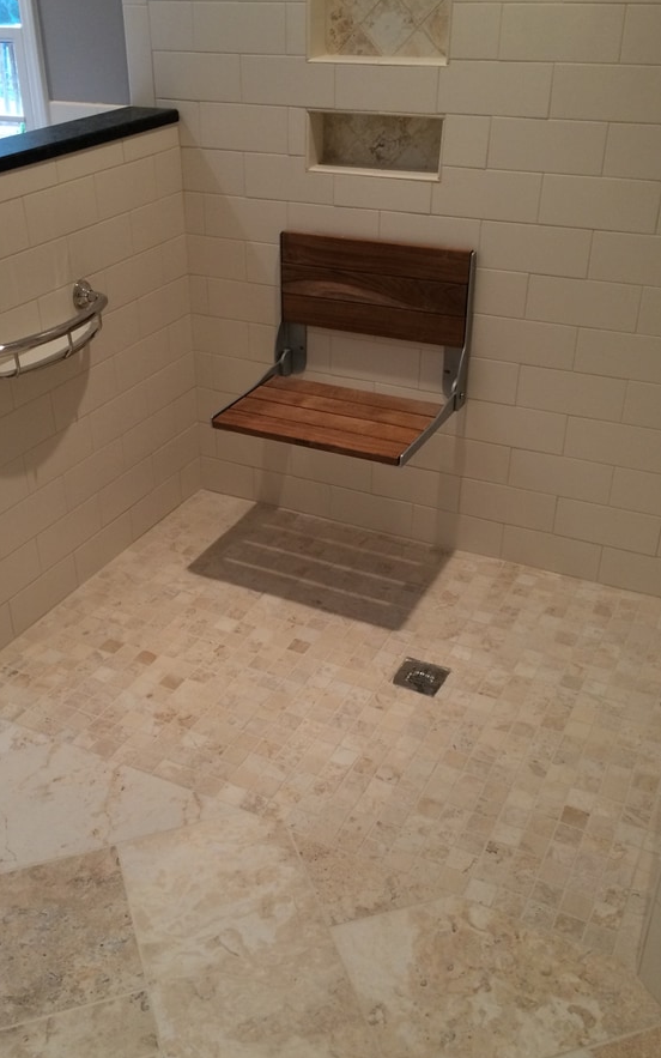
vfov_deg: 54.0
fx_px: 1037
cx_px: 266
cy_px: 519
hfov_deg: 35.2
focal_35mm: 36
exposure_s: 1/30
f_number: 2.2
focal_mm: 4.12
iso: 64
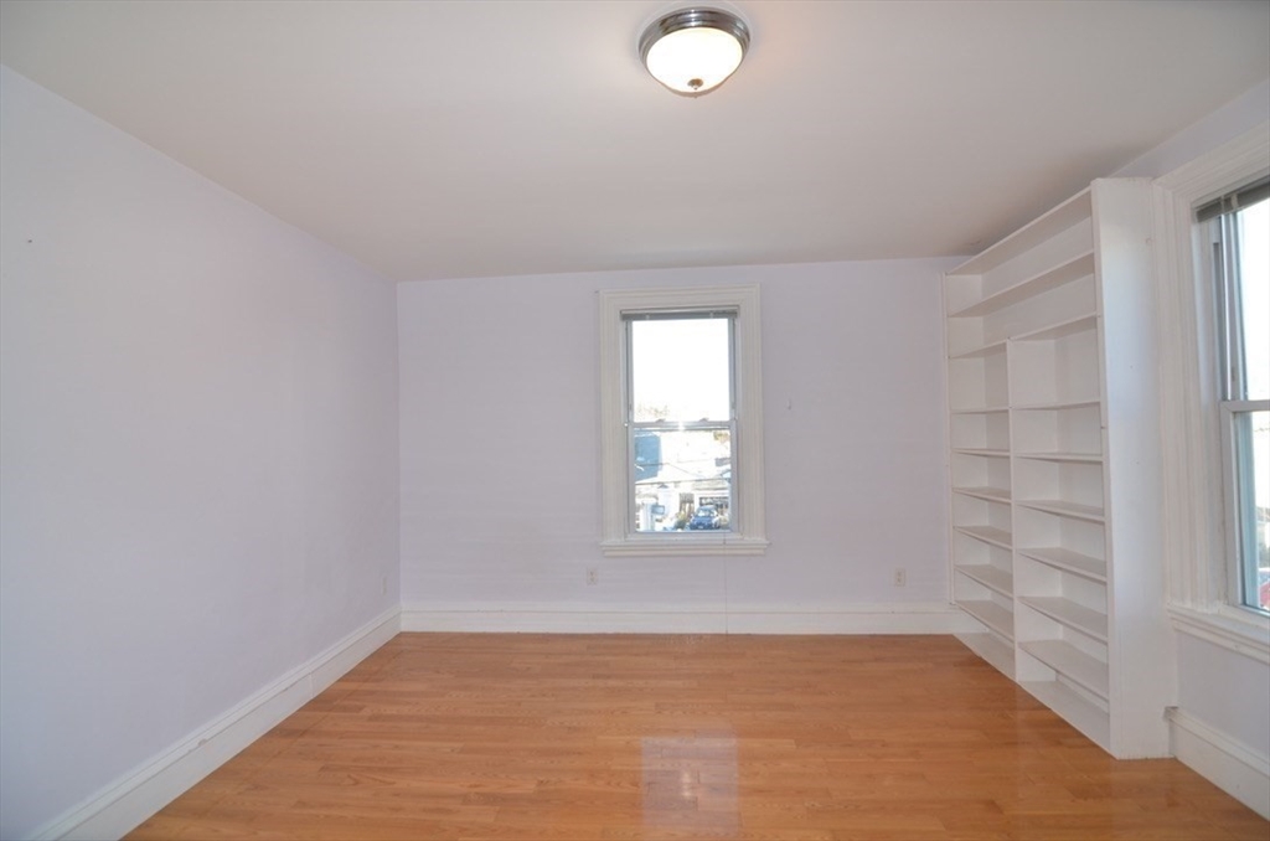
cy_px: 420
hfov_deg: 95.1
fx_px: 581
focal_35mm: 16
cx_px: 635
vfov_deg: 71.8
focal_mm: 11
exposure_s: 1/80
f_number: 4.5
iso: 200
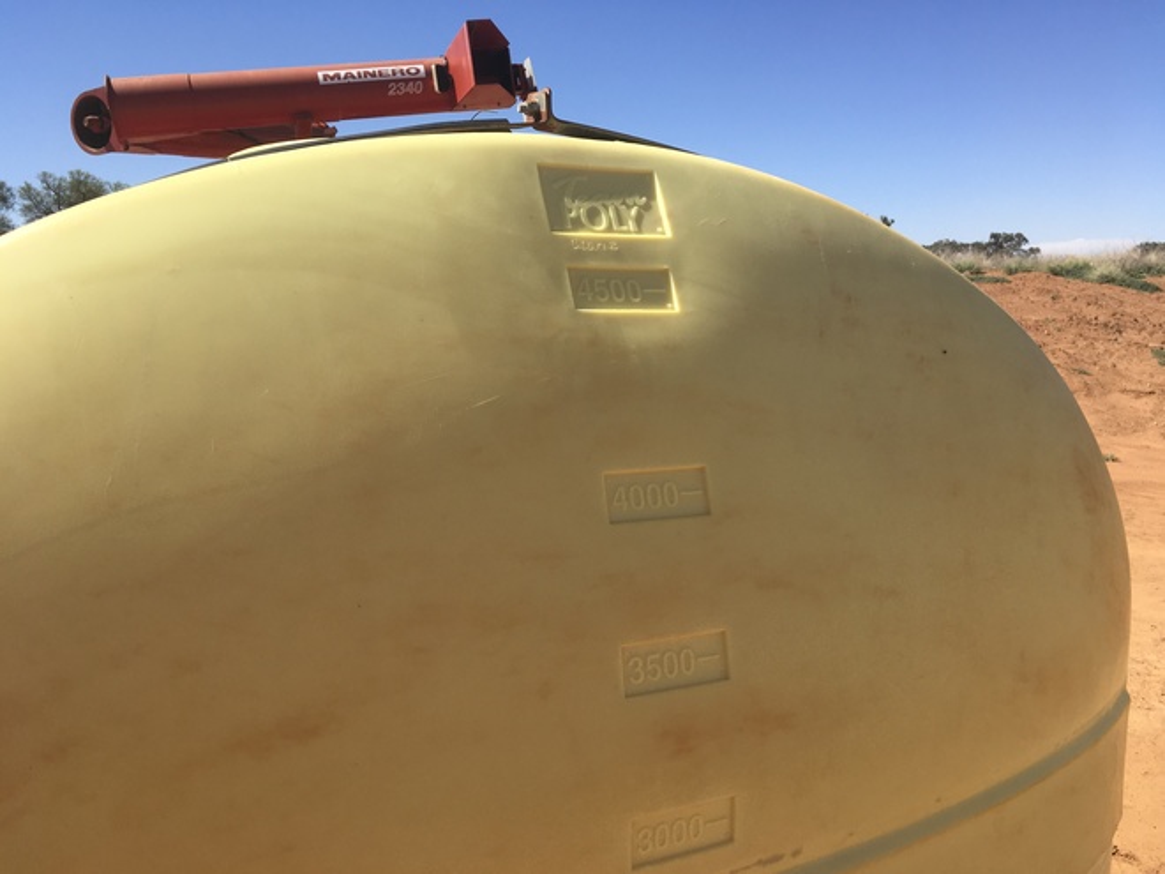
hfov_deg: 61.7
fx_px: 976
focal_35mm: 29
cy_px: 437
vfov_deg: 48.2
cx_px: 582
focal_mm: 4.15
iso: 25
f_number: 2.2
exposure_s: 1/1789
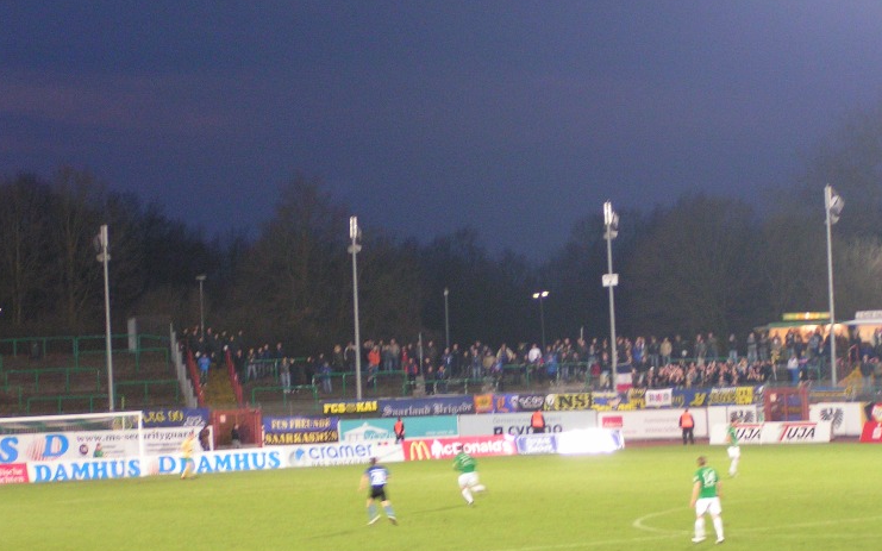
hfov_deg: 17.5
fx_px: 2860
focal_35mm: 119
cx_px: 426
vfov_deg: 11.0
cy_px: 275
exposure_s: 1/15
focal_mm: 15.9
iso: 200
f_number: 3.5
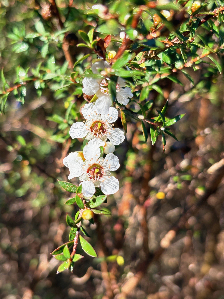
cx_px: 112
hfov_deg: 28.0
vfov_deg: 36.8
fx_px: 449
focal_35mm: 52
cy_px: 150
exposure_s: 1/507
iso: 32
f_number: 1.6
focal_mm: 5.96
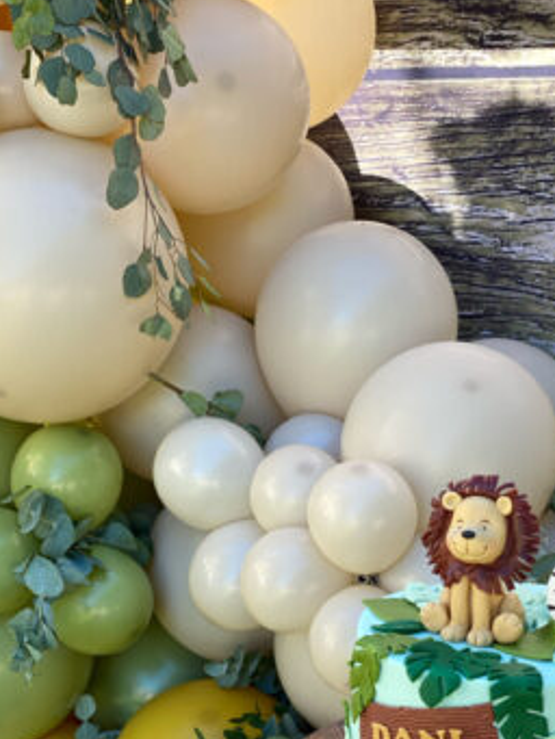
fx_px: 1645
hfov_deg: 19.1
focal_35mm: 77
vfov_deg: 25.1
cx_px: 322
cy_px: 530
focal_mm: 6
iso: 20
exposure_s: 1/136
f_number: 2
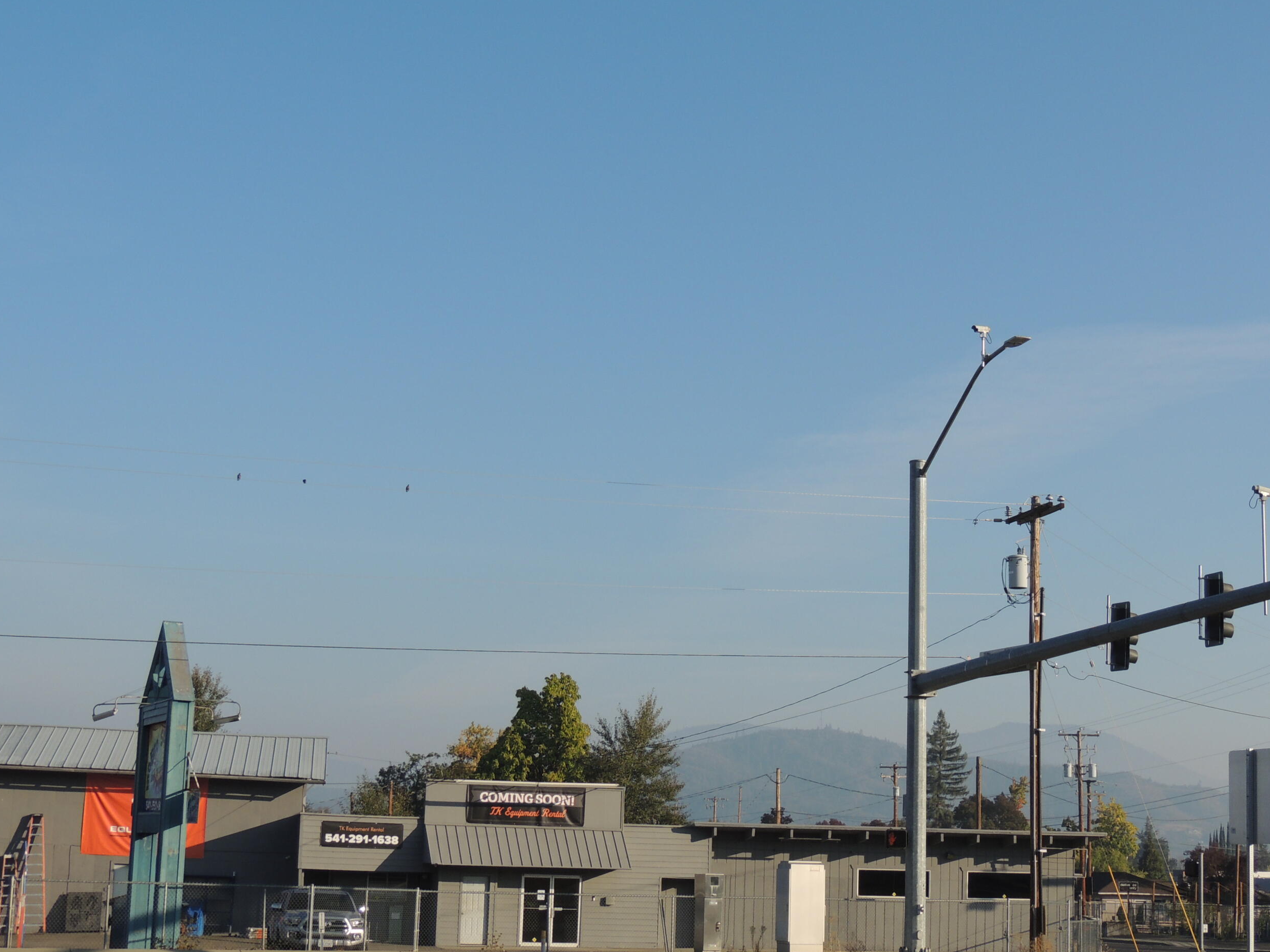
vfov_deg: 25.6
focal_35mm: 57
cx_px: 757
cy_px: 530
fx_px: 2091
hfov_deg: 33.7
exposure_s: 1/1000
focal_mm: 8.3
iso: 100
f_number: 3.5
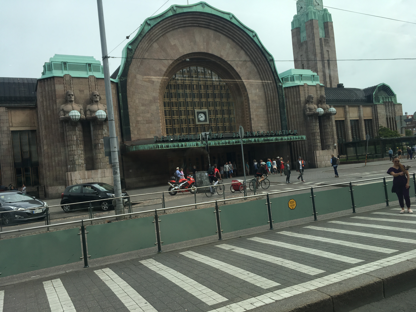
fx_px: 349
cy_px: 156
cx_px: 208
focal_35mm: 29
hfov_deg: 61.7
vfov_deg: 48.2
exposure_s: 1/905
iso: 25
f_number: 2.2
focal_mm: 4.15
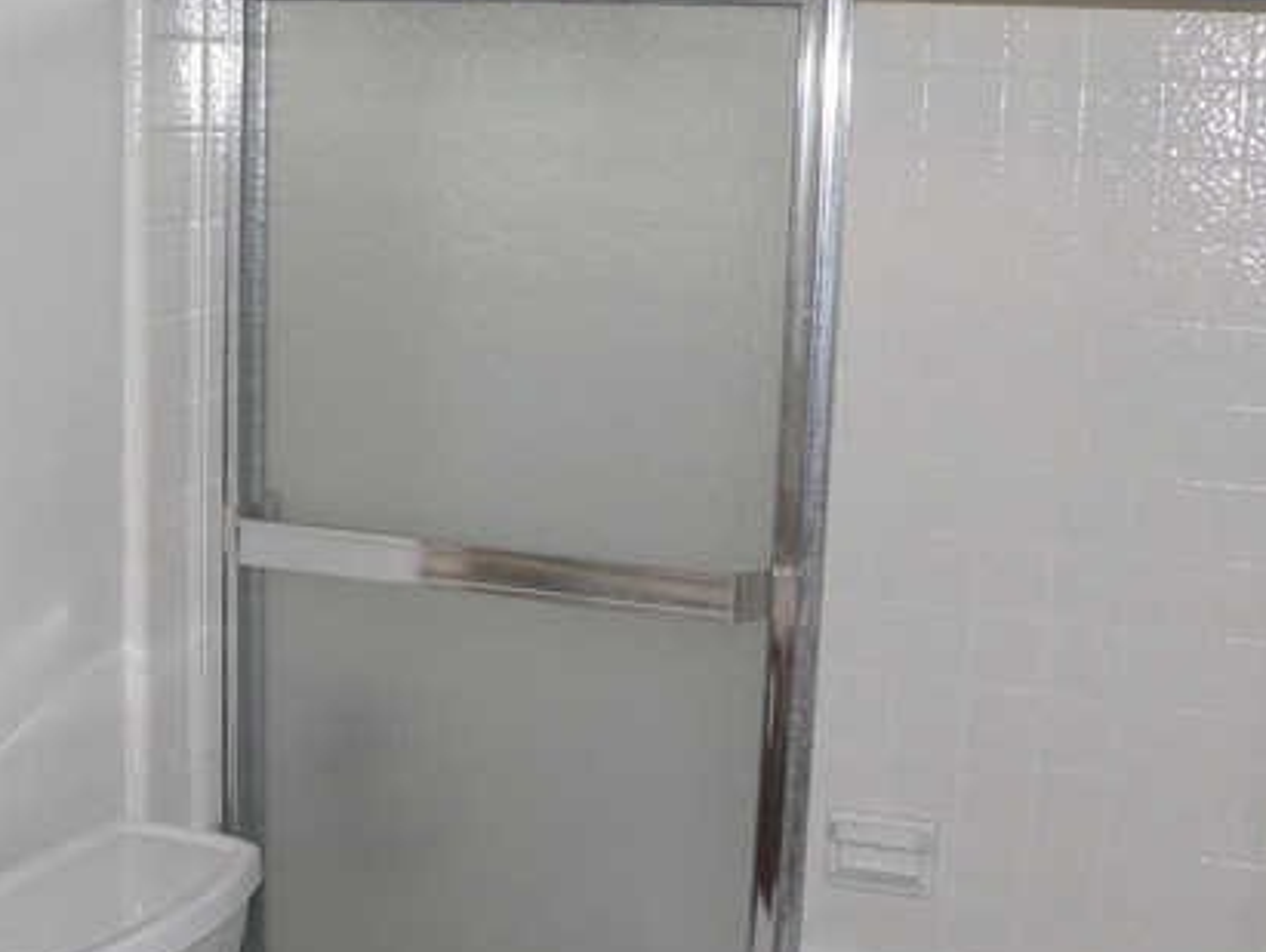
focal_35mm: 56
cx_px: 561
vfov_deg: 26.1
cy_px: 601
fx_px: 2050
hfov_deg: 34.3
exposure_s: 1/60
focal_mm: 6
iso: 100
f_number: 2.8
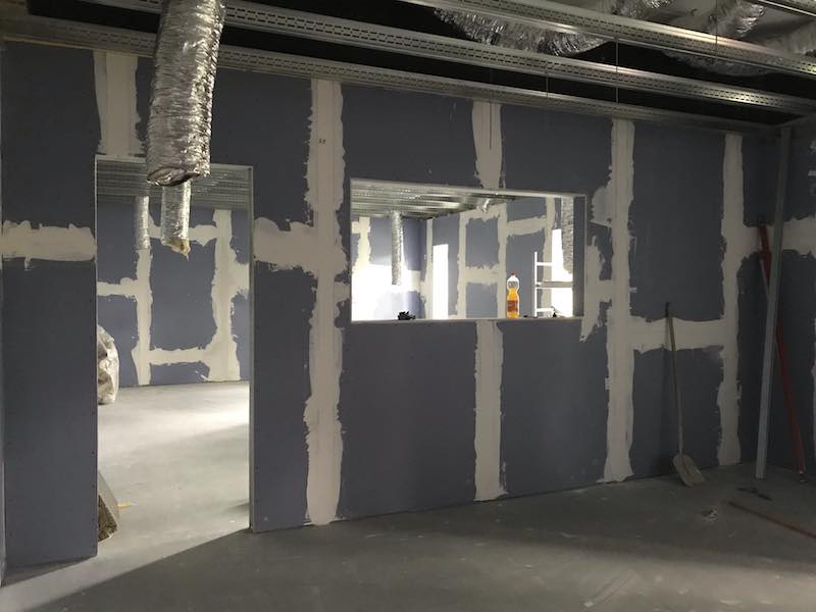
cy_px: 306
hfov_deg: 63.4
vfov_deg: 49.7
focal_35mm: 28
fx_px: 660
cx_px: 408
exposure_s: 1/6
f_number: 1.8
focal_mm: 3.99
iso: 100
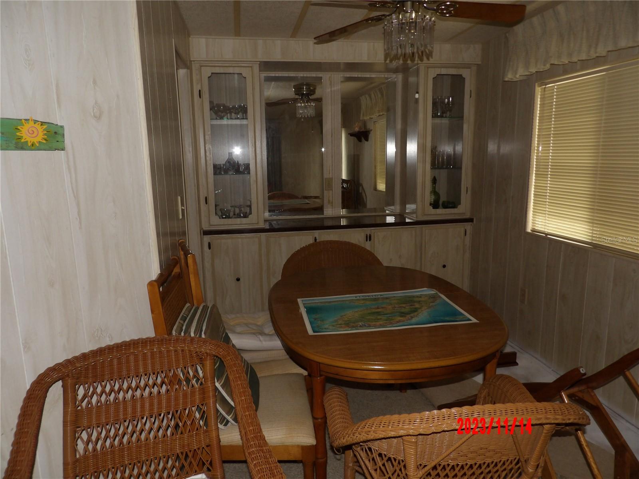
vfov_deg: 56.8
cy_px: 240
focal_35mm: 24
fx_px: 443
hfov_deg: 71.6
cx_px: 320
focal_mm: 4.3
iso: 200
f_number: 2.8
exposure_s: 1/60
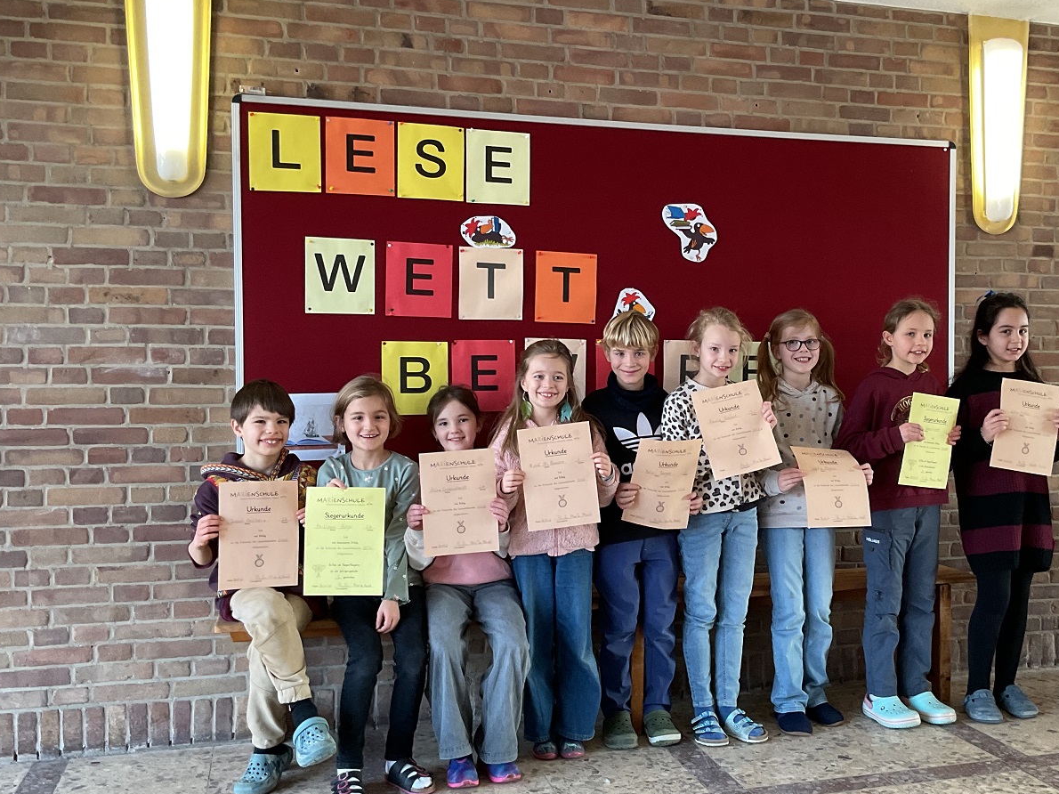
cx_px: 658
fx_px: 1193
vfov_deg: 36.8
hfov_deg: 47.5
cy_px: 409
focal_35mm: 39
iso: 100
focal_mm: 3
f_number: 1.8
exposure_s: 1/60
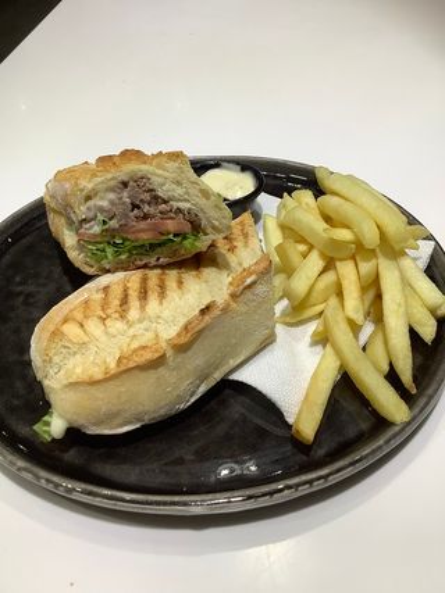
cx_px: 222
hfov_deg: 45.4
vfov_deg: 58.4
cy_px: 296
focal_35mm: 31
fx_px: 532
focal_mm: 3.3
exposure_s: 1/100
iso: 64
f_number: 2.4
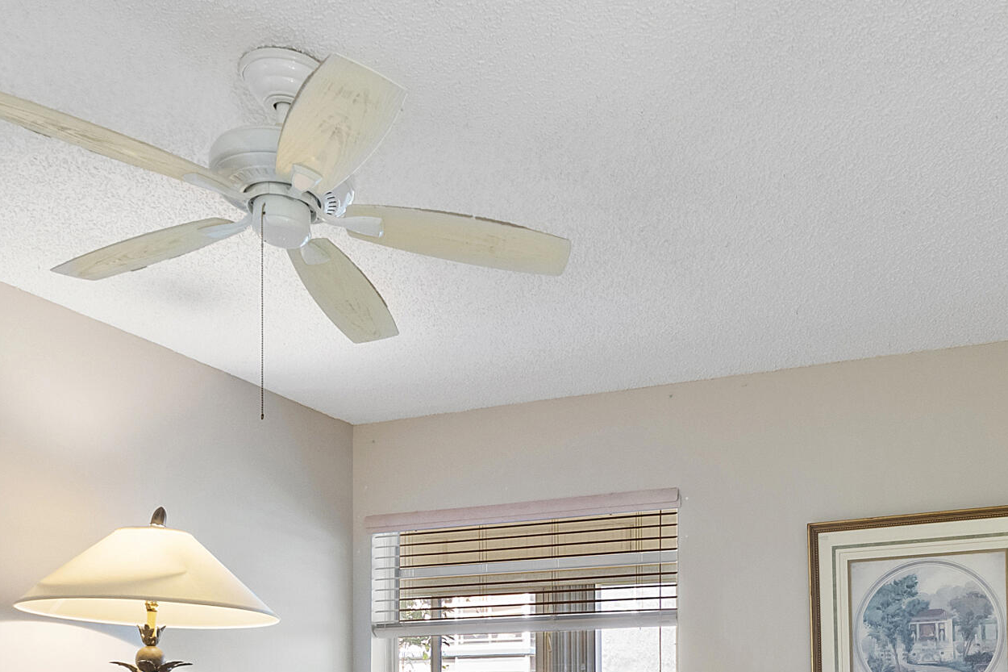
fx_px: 1008
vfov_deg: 32.5
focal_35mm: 36
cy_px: 736
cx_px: 614
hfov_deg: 52.7
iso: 1000
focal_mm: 10
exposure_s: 1/13
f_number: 8
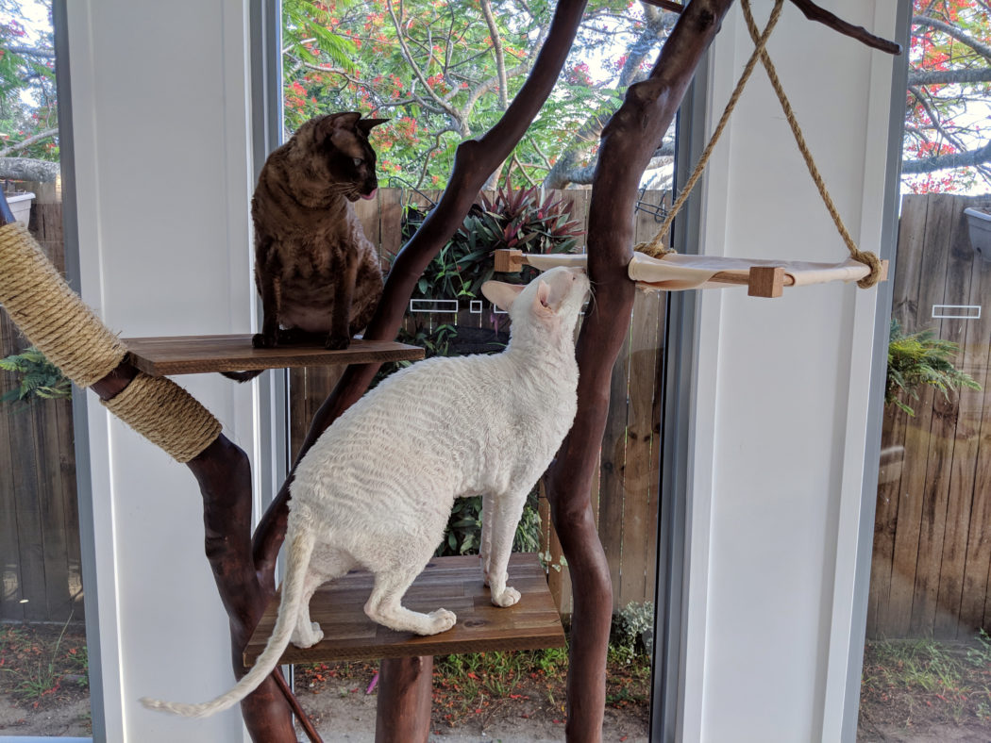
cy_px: 372
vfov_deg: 51.4
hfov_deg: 65.3
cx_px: 496
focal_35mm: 27
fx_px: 773
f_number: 1.8
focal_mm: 4.44
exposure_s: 1/125
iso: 57
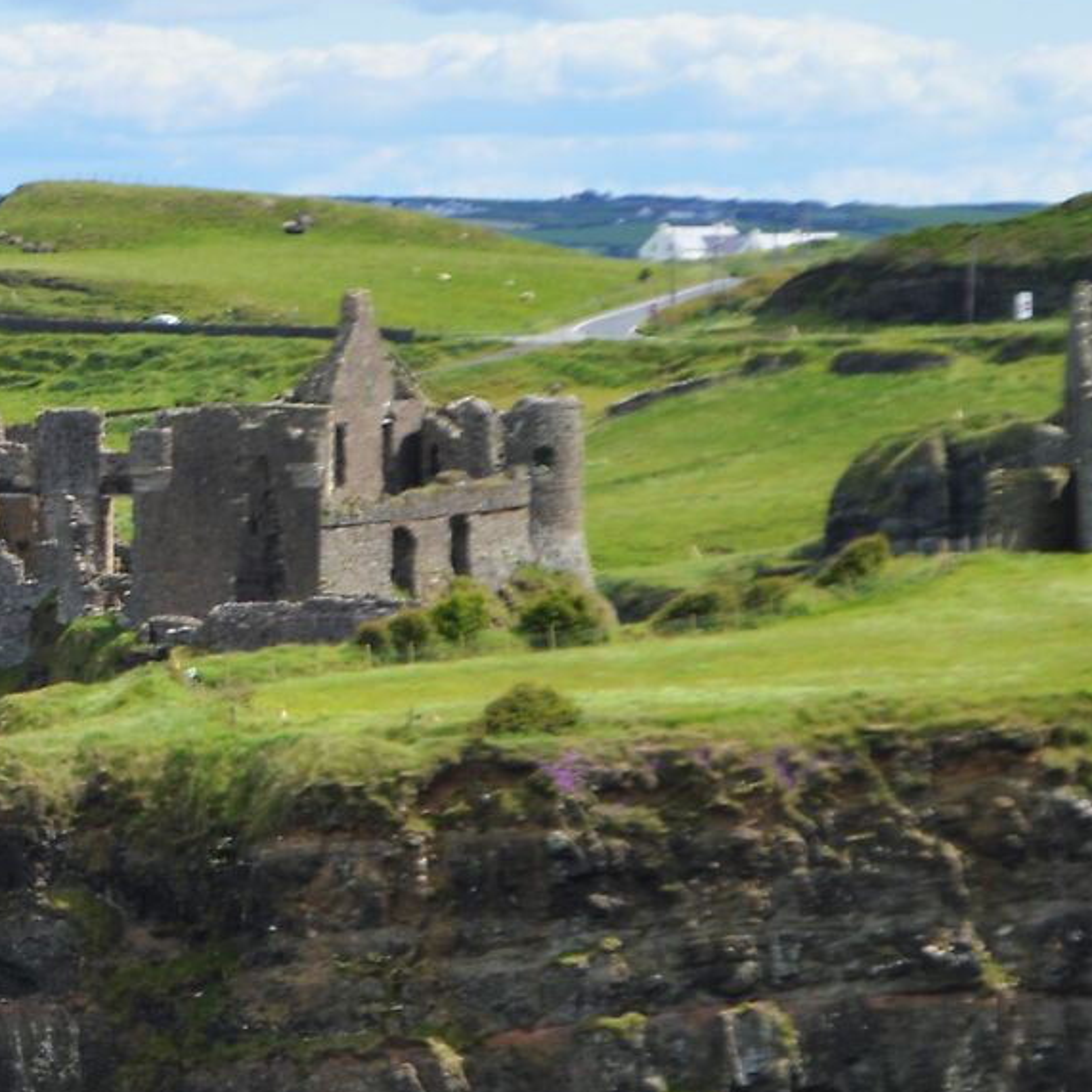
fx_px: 7638
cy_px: 1224
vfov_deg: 8.1
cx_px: -1048
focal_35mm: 214
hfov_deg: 7.8
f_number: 6.3
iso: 100
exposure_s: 1/250
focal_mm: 40
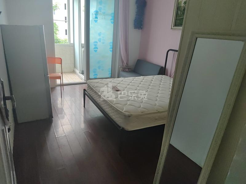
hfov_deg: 73.9
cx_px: 123
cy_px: 92
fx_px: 163
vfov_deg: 58.9
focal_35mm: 23
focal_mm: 5.56
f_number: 1.88
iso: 823
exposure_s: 1/100
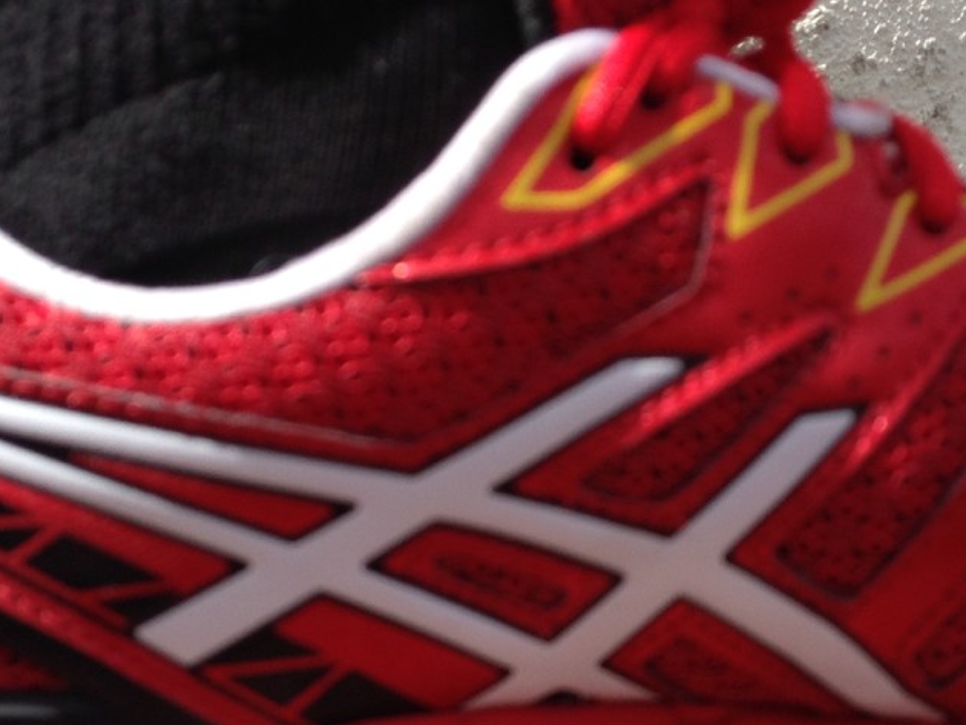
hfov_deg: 28.9
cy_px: 604
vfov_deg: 21.6
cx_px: 583
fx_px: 1870
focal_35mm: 67
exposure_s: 1/1022
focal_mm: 4.12
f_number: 2.4
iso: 50
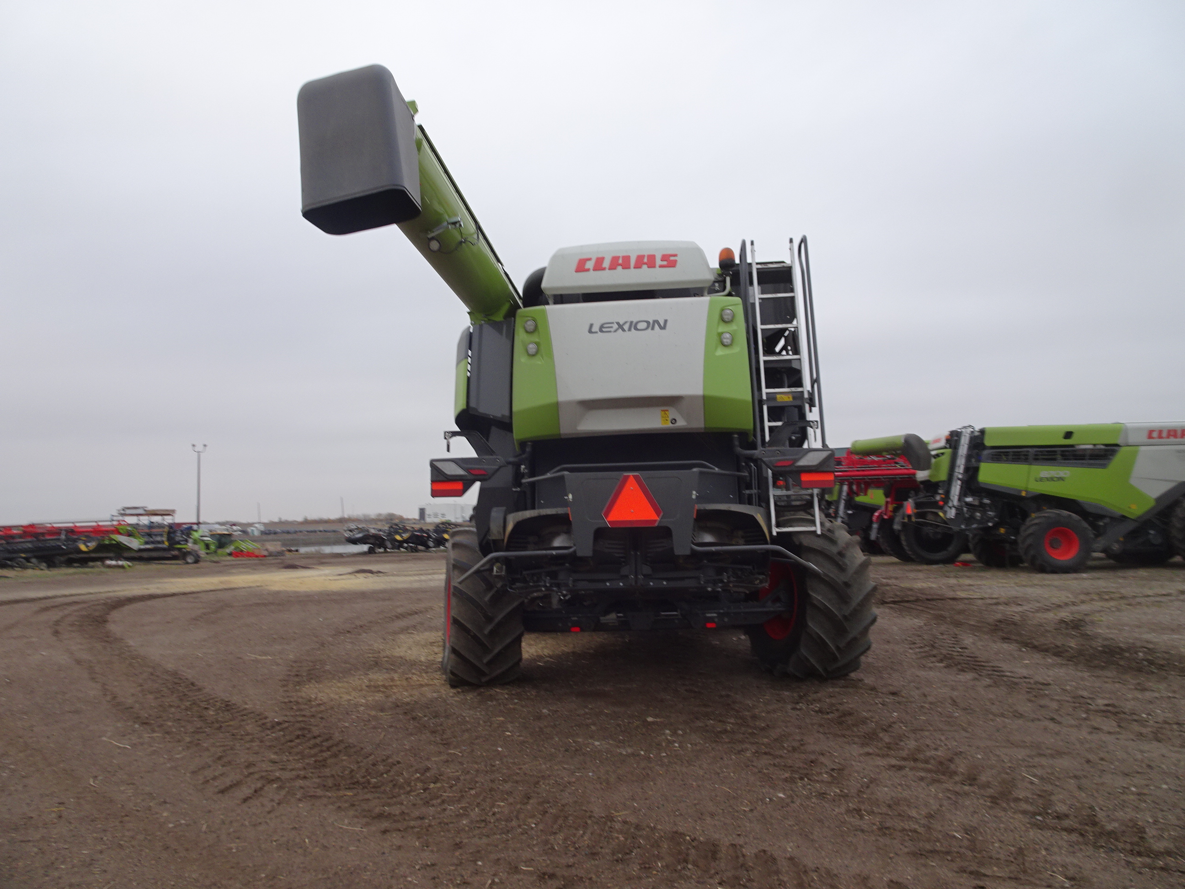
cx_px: 592
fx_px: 822
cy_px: 444
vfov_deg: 56.8
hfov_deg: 71.6
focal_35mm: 24
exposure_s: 1/80
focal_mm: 4.1
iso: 80
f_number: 3.5
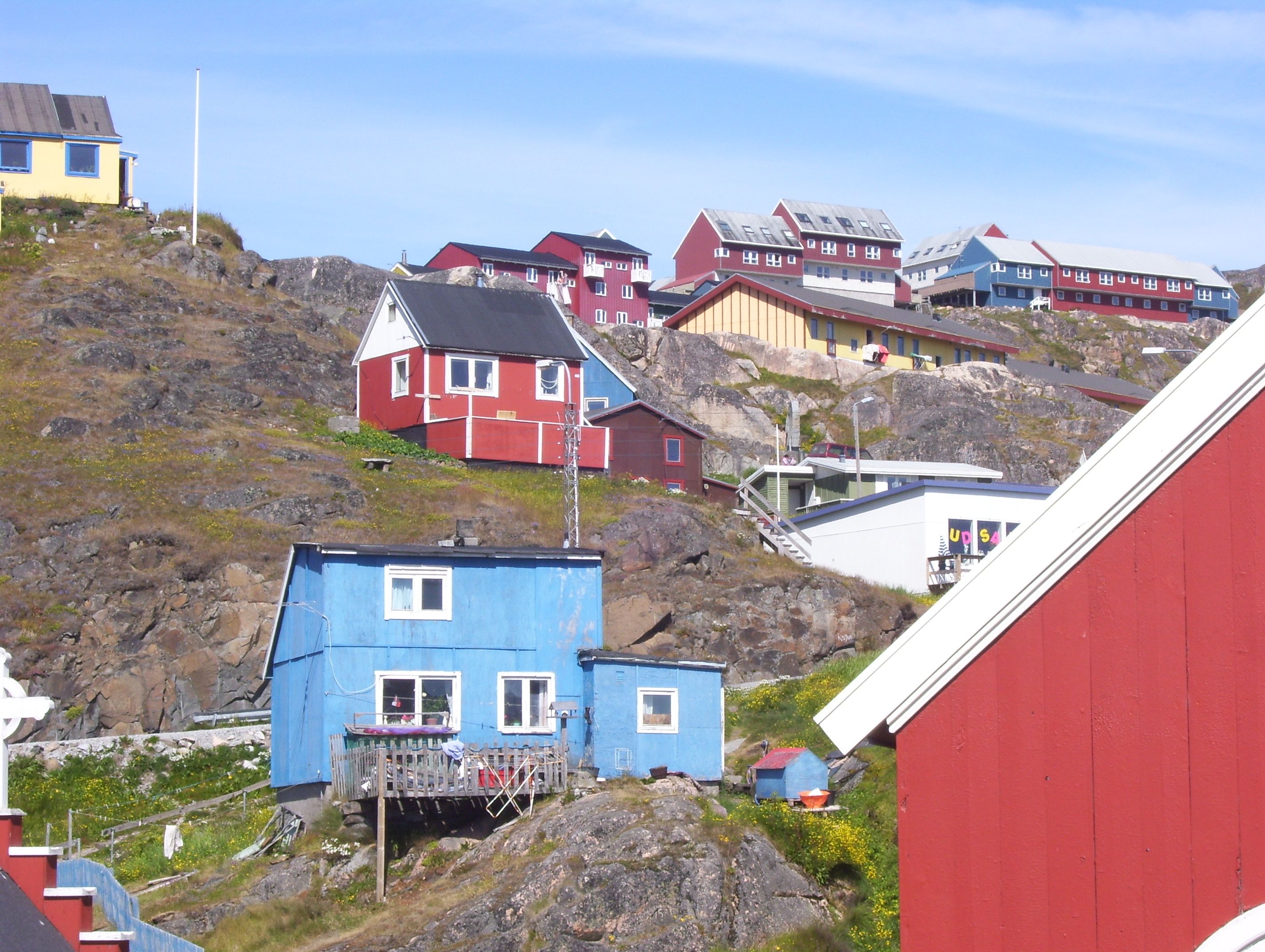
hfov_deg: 18.2
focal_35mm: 108
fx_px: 3952
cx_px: 632
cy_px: 476
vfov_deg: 13.7
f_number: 8
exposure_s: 1/250
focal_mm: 18
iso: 80
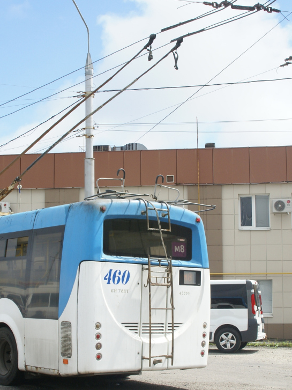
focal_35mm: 62
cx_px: 51
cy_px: 200
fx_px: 698
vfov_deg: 31.2
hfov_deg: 23.2
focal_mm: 24
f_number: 10
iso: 100
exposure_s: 1/250
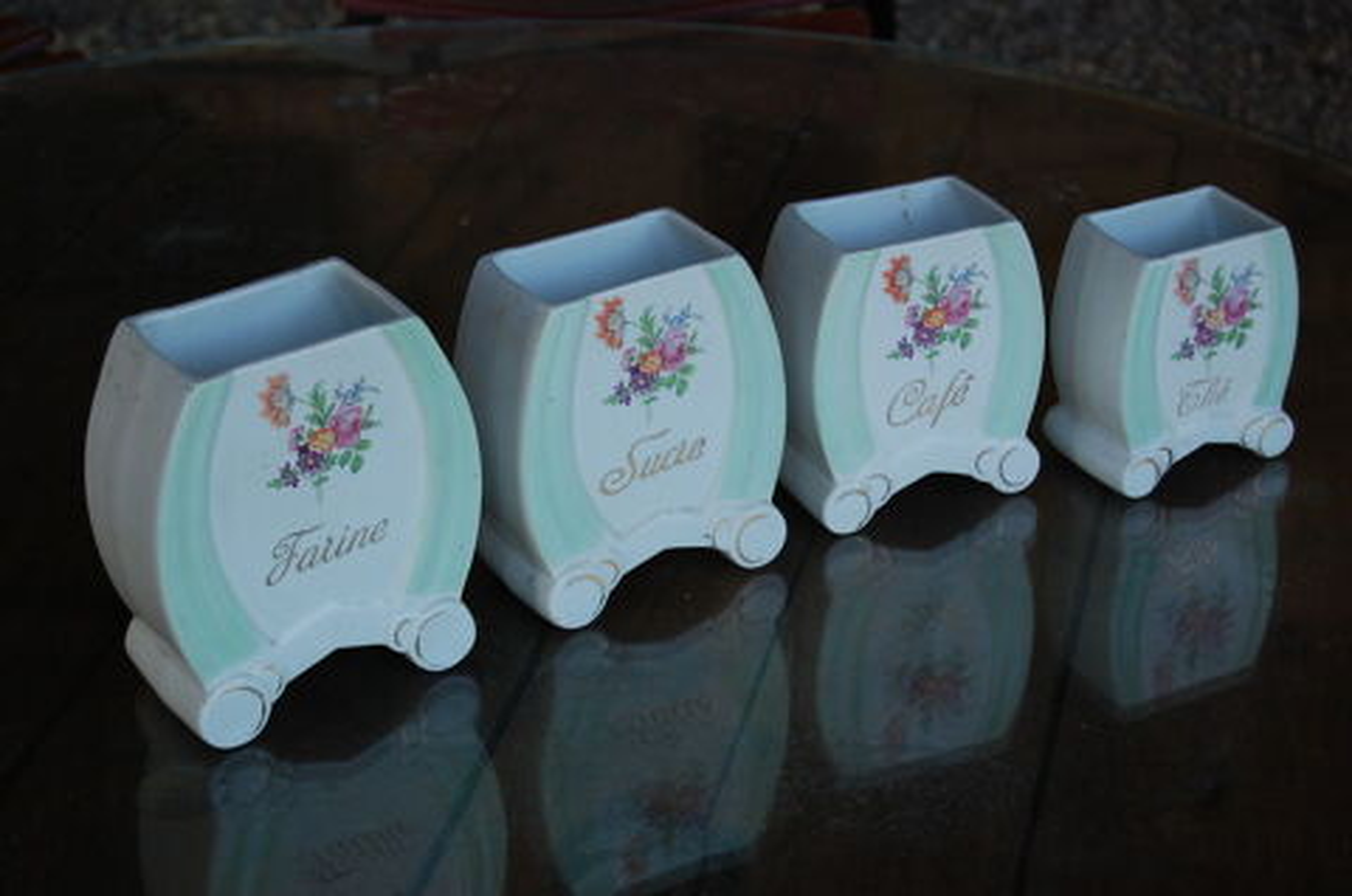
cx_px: 676
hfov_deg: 26.0
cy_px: 448
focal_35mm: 78
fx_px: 2923
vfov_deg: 17.4
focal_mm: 52
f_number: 5.6
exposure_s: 1/125
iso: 220
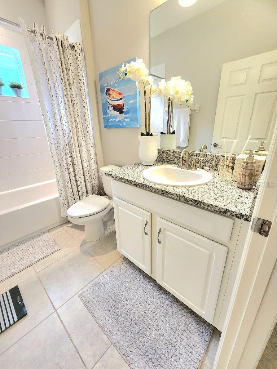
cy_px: 184
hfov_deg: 89.9
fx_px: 139
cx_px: 138
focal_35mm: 13
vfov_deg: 106.2
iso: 160
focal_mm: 2.2
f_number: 2.2
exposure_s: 1/60.2
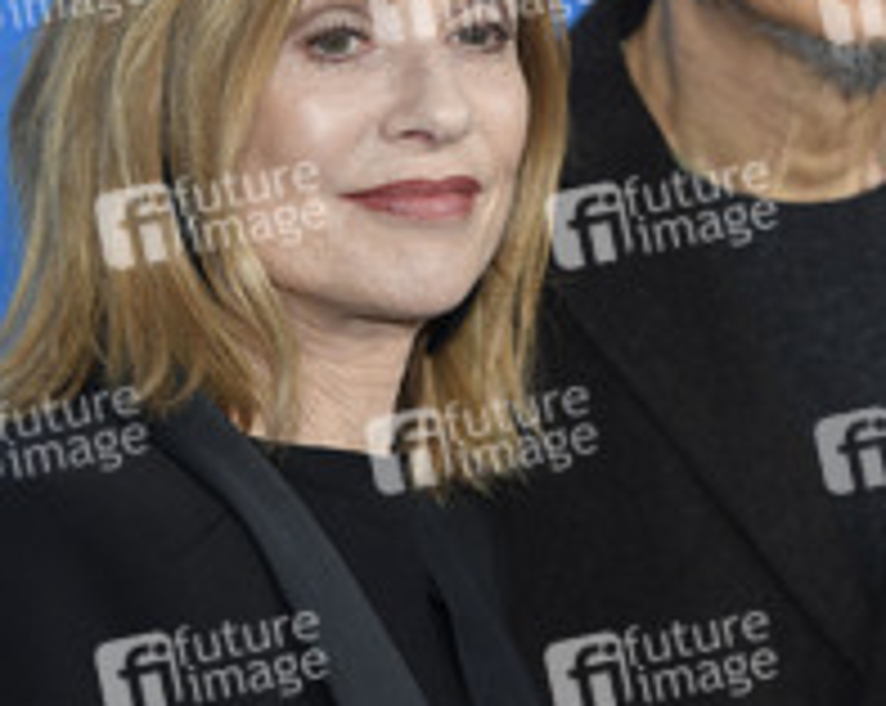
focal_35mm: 344
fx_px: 9007
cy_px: 103
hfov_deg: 5.6
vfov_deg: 4.5
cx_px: 542
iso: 640
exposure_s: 1/400
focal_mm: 160
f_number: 4
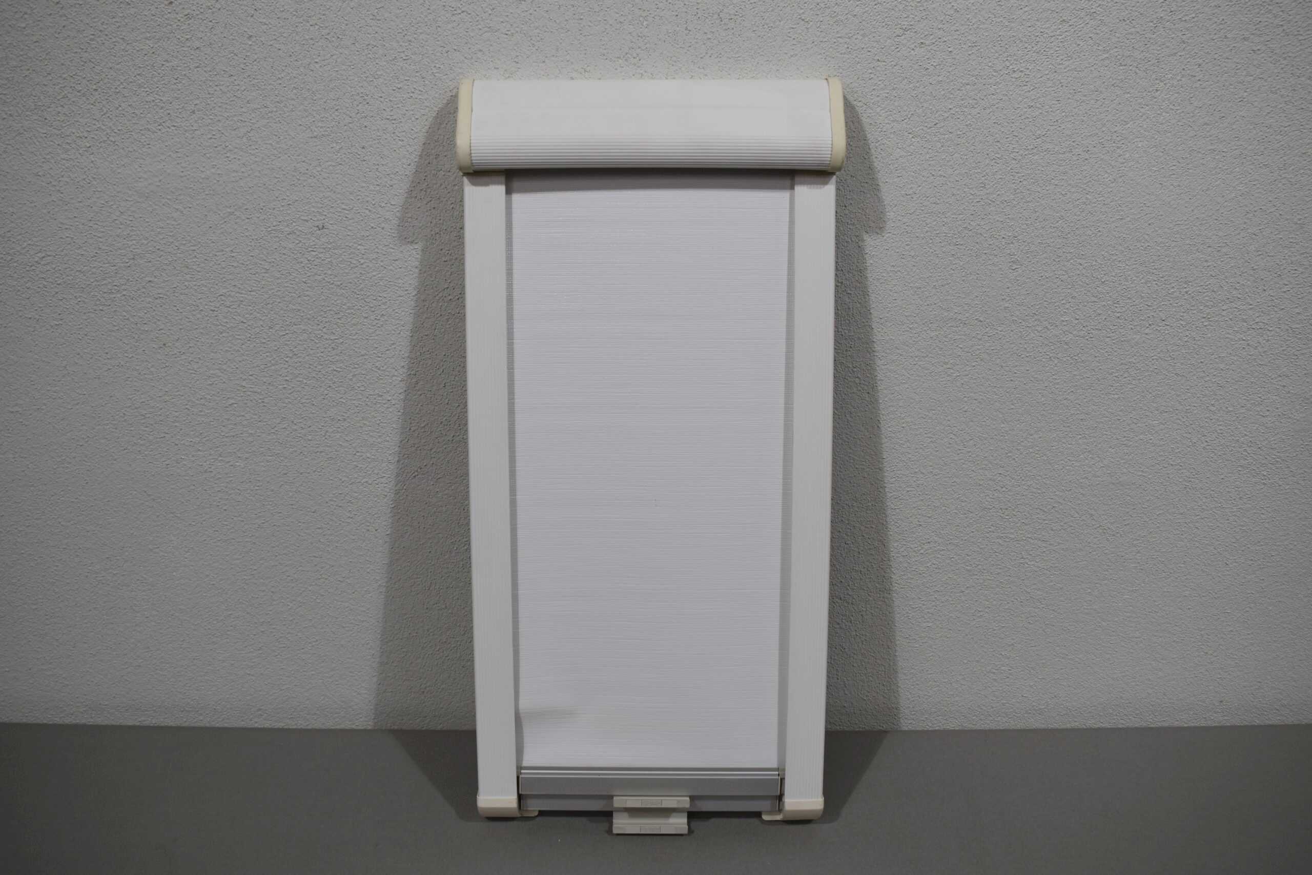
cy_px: 438
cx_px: 656
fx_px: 1203
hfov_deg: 57.2
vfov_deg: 40.0
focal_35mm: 33
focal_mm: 22
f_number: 5.6
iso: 220
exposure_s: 1/125
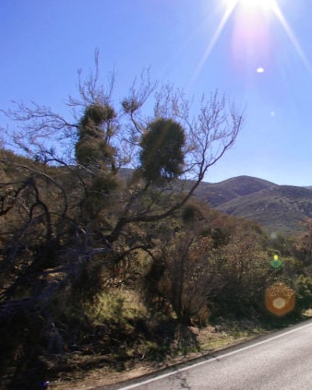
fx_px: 531
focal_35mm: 46
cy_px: 198
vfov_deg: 40.3
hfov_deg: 31.4
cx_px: 271
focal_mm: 18
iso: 200
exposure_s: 1/500
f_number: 8
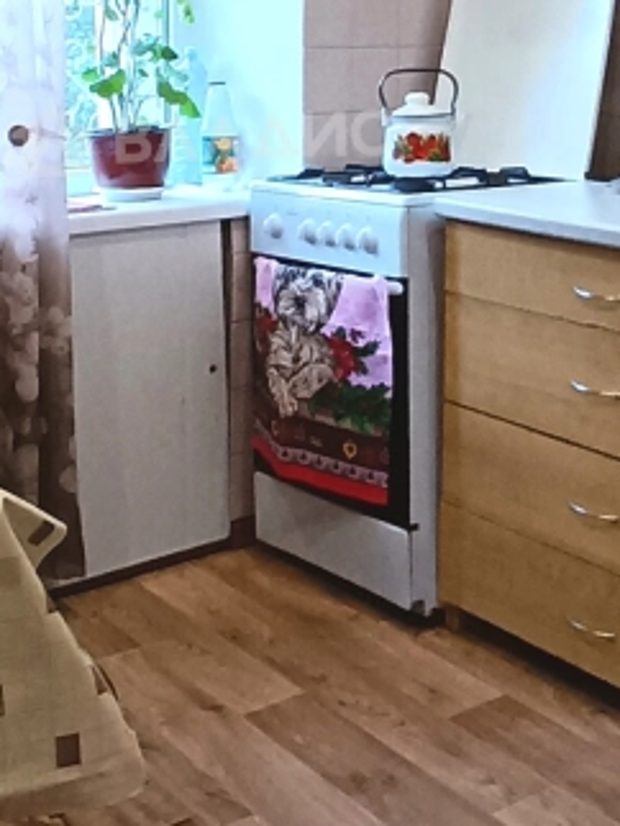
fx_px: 1359
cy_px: 136
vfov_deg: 32.6
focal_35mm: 57
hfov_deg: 25.6
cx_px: 205
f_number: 2.2
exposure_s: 1/50
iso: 955
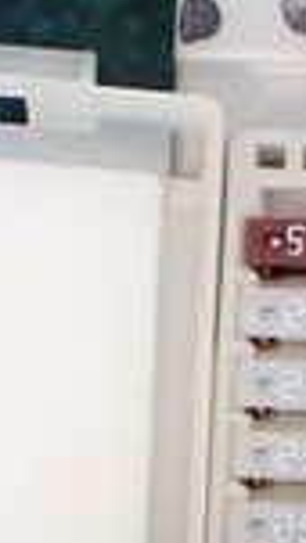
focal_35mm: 108
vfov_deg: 18.5
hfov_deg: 11.1
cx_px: 317
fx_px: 1557
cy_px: 690
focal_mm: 4.5
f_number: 2
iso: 500
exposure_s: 1/125
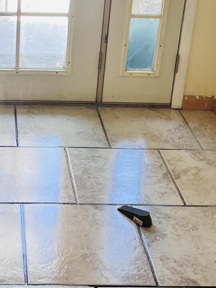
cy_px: 46
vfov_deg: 26.4
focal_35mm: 72
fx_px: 599
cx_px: 6
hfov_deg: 19.9
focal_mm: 5.7
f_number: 1.5
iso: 100
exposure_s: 1/120
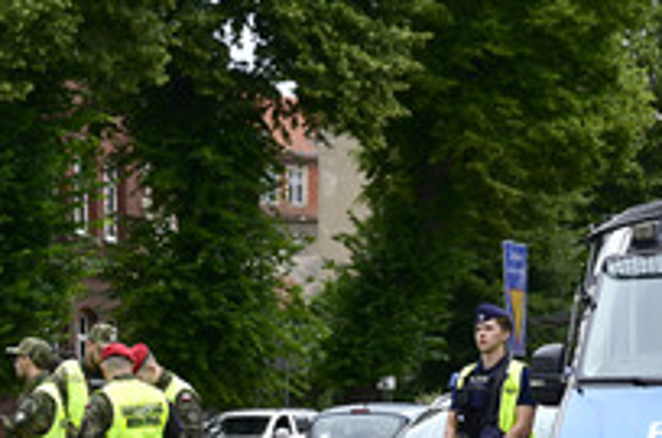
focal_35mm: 155
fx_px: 2844
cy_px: 461
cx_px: 167
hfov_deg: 13.2
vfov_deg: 8.7
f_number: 4.5
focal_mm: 70
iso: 250
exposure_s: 1/400
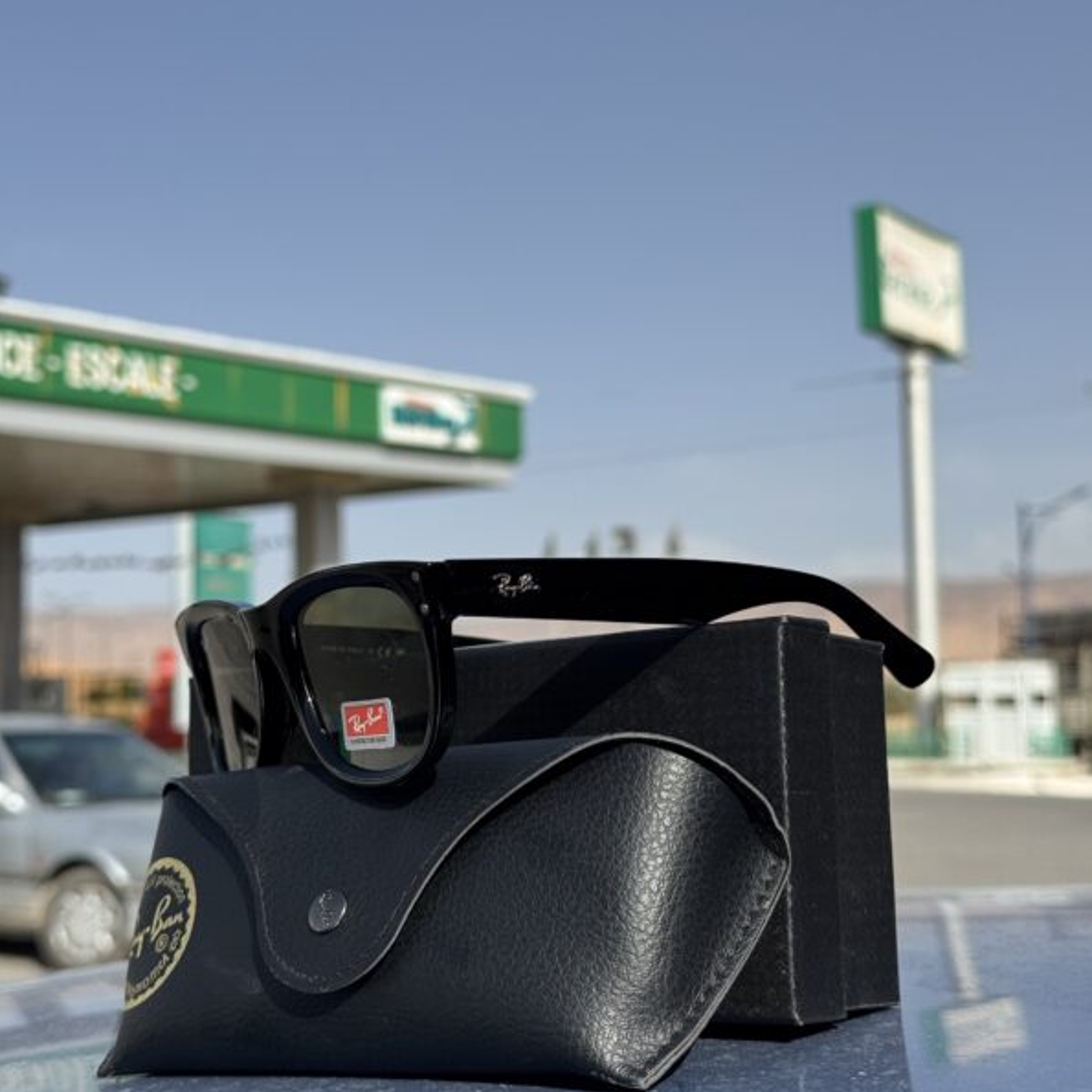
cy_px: 492
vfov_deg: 30.0
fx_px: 2034
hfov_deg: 30.0
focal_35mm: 57
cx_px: 549
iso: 64
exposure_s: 1/6410
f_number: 1.78
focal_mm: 6.76
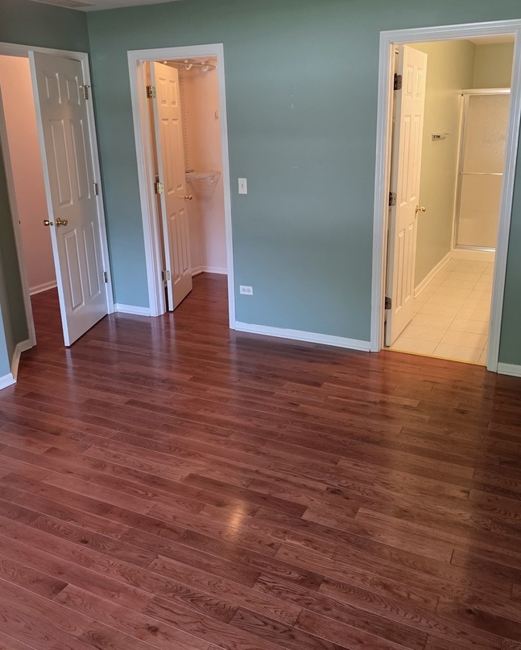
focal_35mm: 30
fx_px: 578
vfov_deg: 58.6
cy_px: 289
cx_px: 275
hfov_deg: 48.5
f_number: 1.7
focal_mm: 6.3
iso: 320
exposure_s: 1/120
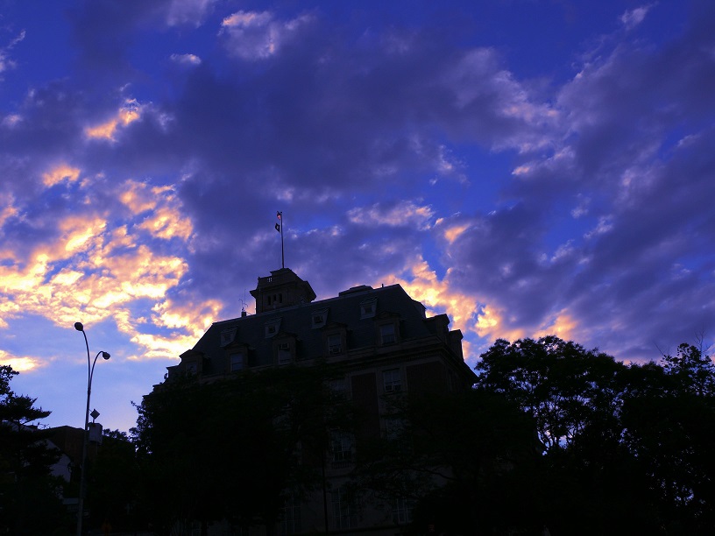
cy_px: 268
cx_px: 358
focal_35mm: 35
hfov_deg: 52.6
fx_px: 723
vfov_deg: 40.7
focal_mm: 7.4
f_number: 5.6
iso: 100
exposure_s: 1/320
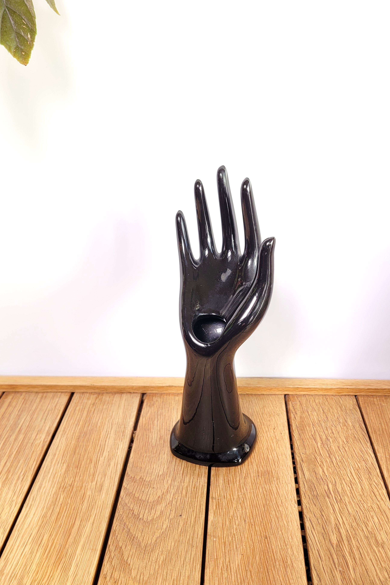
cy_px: 302
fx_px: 455
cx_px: 206
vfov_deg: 65.5
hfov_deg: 46.4
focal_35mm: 28
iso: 40
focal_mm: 5.4
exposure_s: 1/662
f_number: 1.8
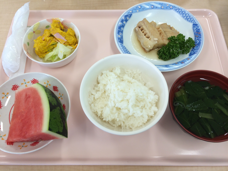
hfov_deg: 60.0
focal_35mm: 30
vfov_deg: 46.8
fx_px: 198
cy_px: 86
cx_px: 114
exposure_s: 1/60
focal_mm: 4.12
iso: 50
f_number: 2.2
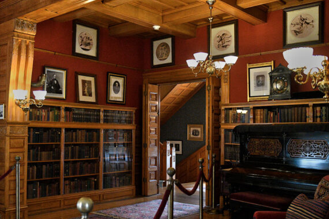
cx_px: 133
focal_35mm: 42
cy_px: 128
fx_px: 384
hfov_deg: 46.2
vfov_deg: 31.8
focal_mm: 31
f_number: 2.8
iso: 8000
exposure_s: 1/160
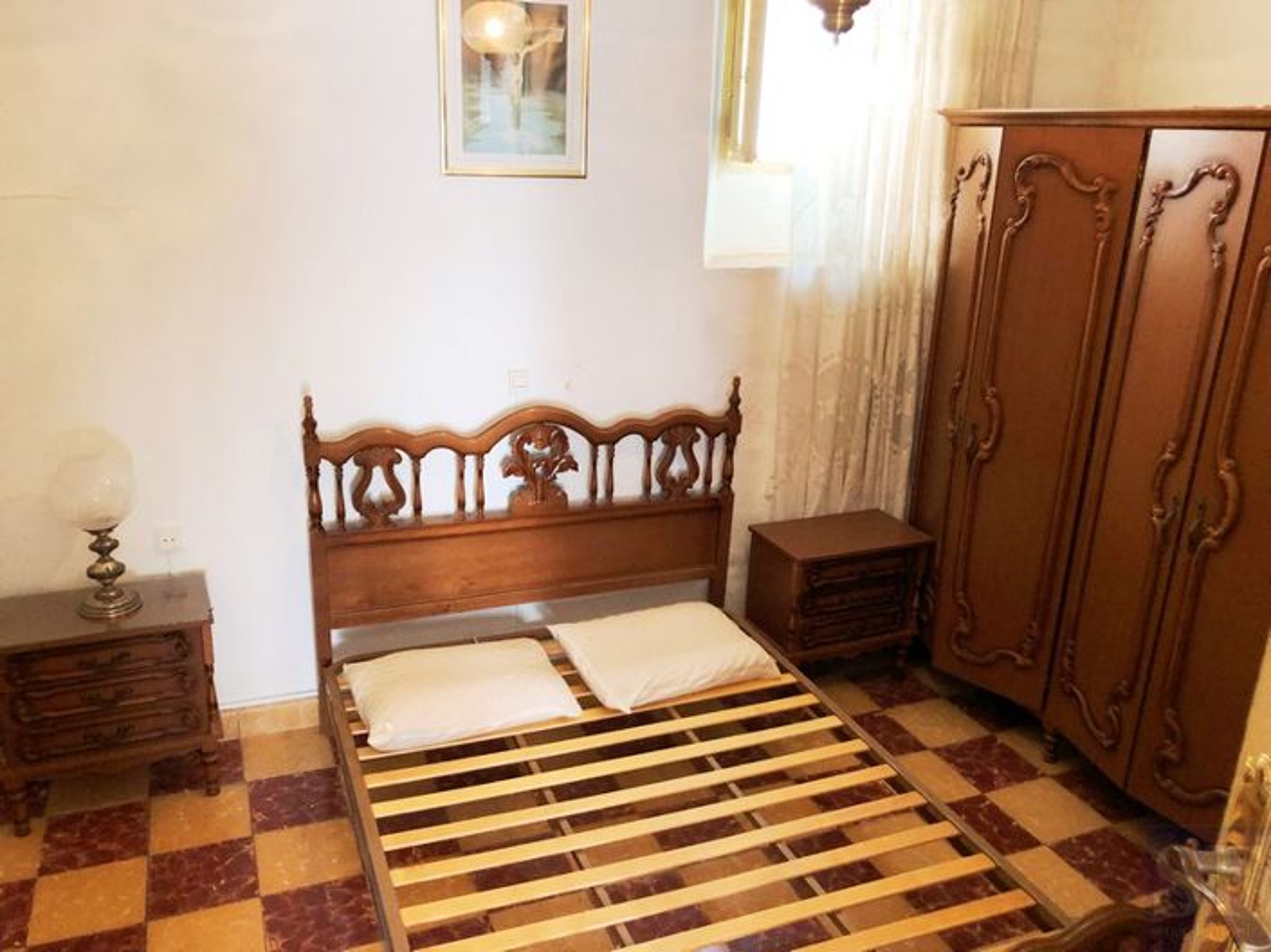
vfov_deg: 49.7
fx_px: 1028
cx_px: 636
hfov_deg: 63.5
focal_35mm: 28
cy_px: 476
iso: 40
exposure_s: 1/33
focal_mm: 3.99
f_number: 1.8
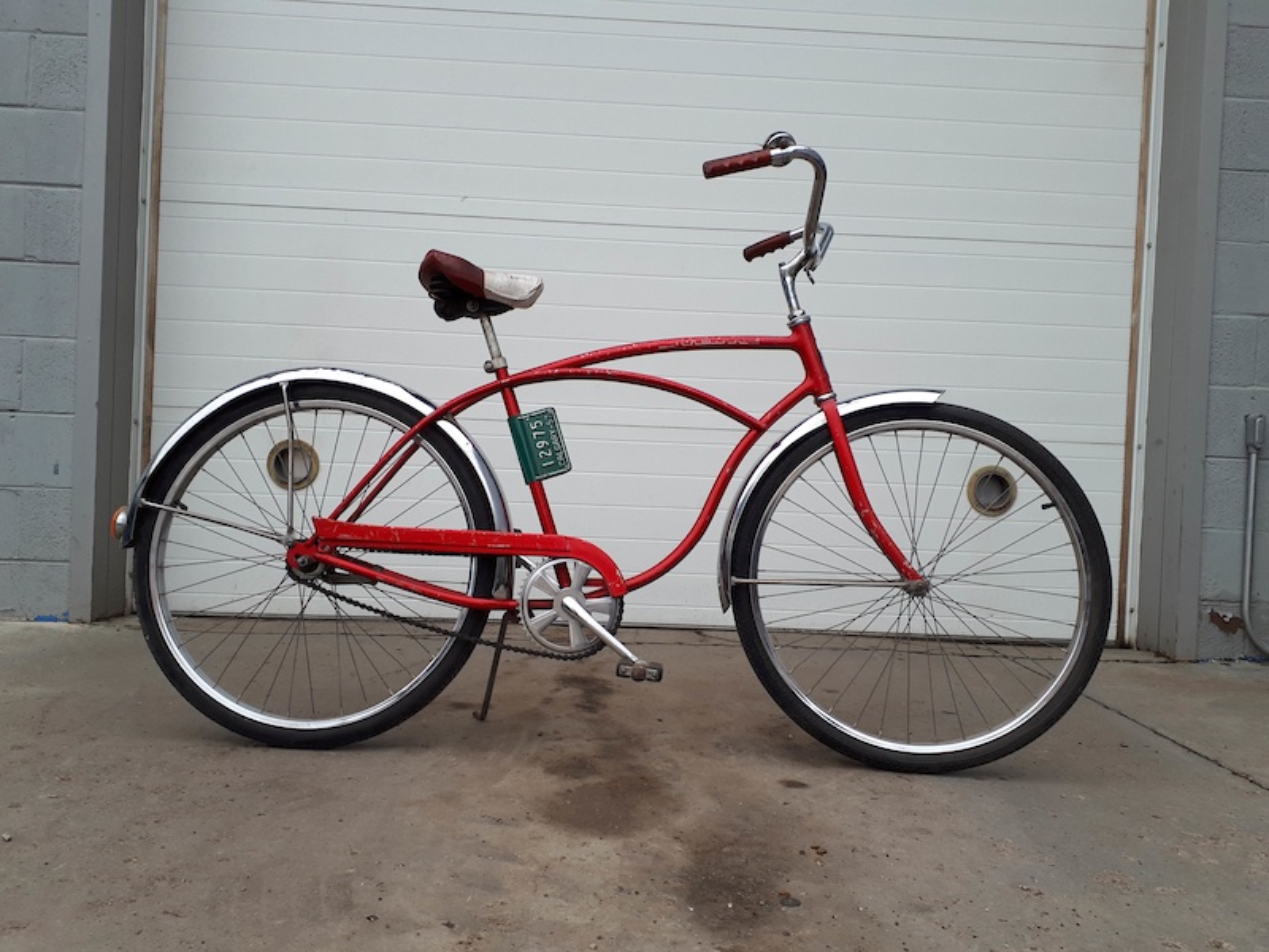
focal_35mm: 27
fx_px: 990
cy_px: 476
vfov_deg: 51.4
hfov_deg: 65.3
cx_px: 634
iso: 40
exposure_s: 1/165
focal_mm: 3.6
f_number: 1.9
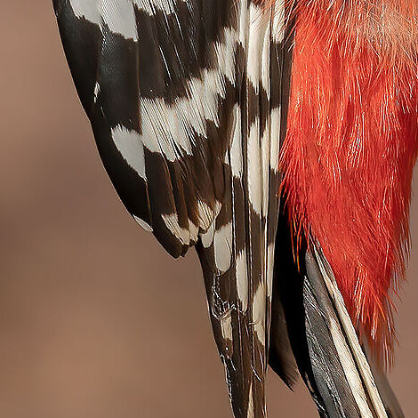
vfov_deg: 0.9
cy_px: -205
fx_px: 26121
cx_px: 371
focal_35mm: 1912
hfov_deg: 0.9
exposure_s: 1/640
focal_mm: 441
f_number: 9
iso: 250
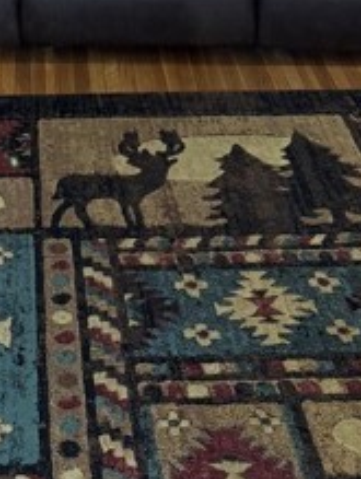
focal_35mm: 84
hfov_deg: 17.3
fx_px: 1165
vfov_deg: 20.0
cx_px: 13
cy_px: -241
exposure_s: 1/60
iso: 320
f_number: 1.78
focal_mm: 6.76
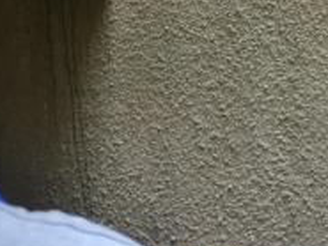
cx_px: 271
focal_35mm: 63
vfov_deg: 22.4
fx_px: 597
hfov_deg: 29.8
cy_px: 250
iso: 400
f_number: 3.5
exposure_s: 1/25
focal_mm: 18
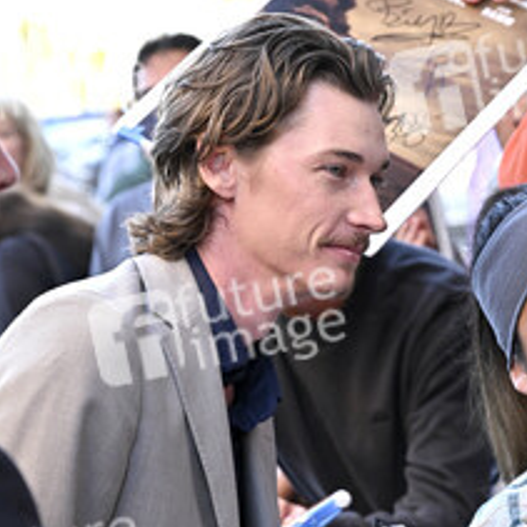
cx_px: 290
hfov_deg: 11.6
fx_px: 2584
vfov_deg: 11.6
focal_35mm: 150
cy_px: 452
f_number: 5.6
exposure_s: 1/320
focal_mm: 93
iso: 2000
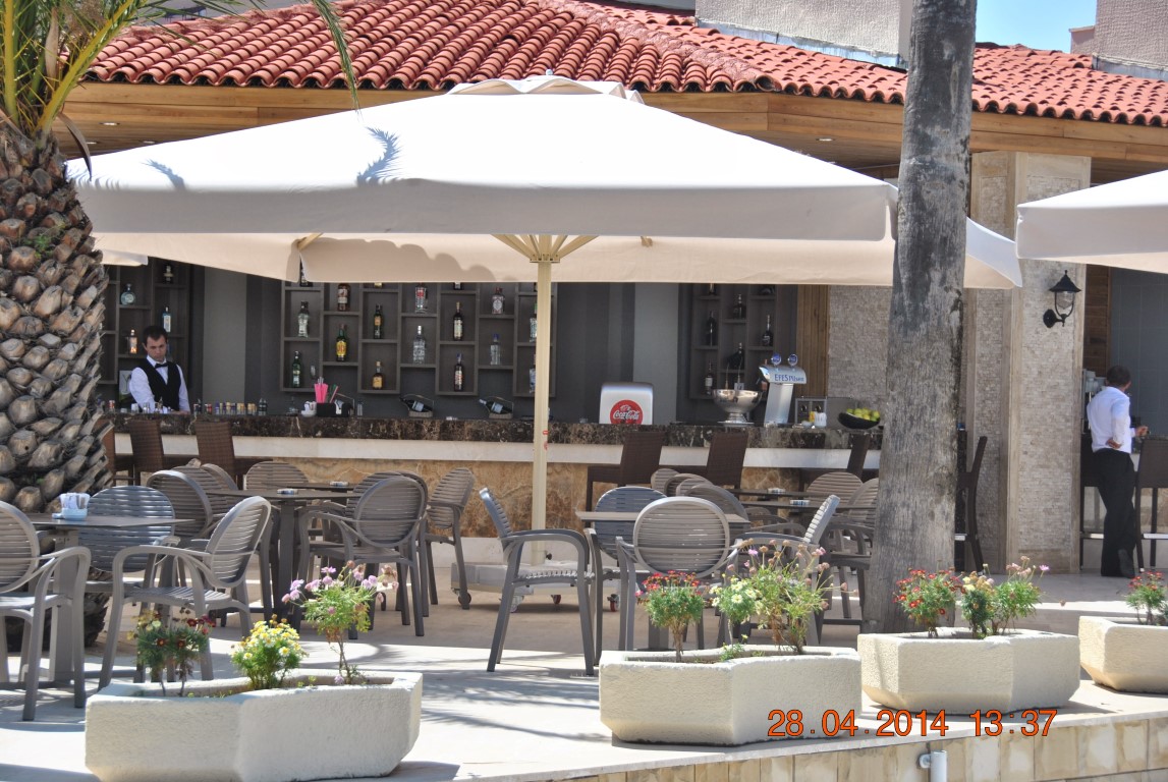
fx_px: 3021
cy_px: 391
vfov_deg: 14.7
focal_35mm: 93
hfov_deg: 21.9
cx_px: 584
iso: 110
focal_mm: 62
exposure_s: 1/500
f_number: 5.6
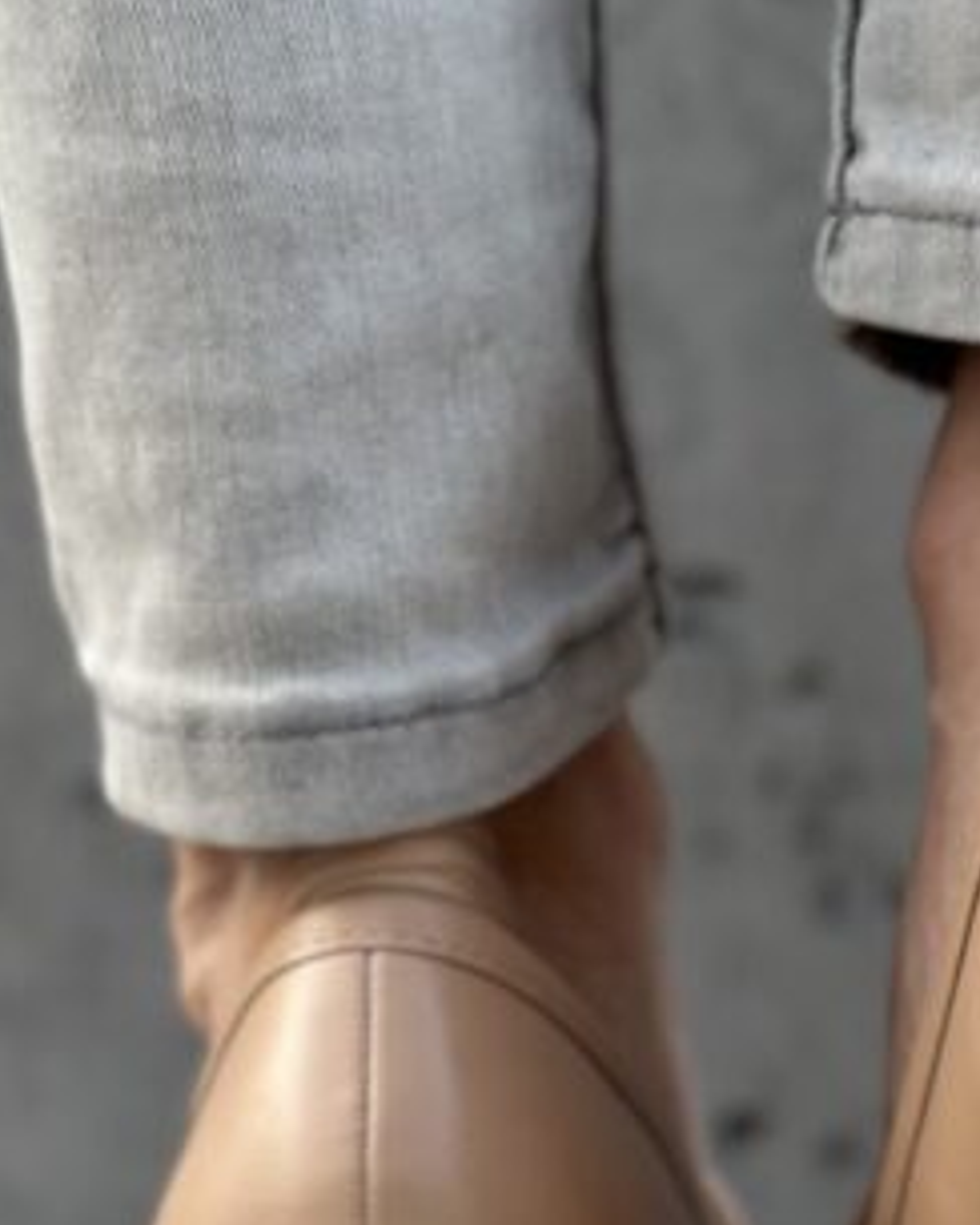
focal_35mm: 123
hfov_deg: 12.4
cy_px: 1052
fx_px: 4459
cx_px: 1004
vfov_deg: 15.5
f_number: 1.78
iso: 80
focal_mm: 6.86
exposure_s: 1/172
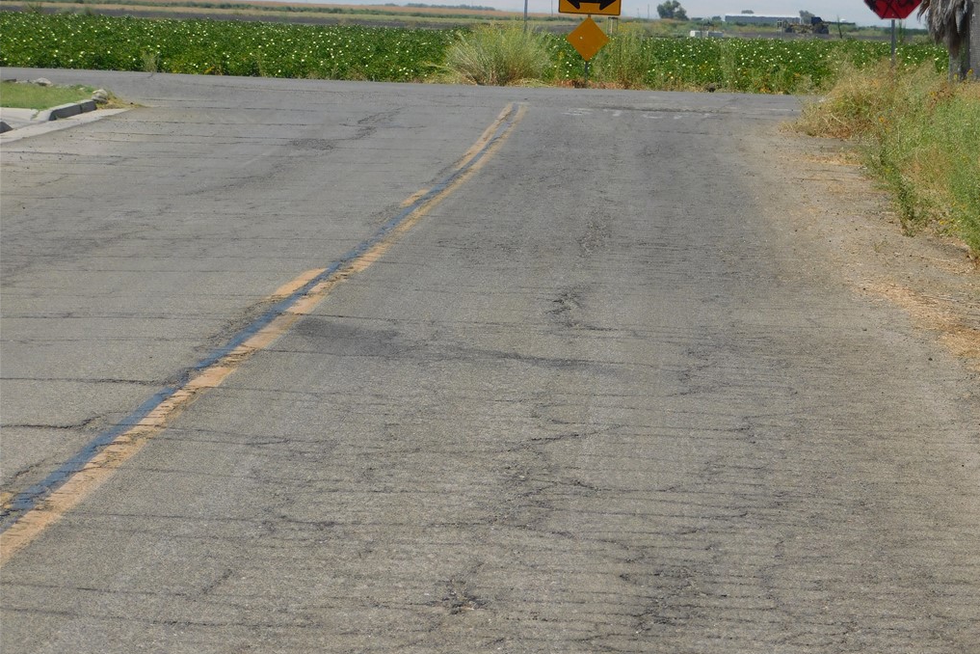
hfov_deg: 11.5
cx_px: 492
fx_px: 4845
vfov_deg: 7.7
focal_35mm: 178
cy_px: 323
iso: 125
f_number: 5.3
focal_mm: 30.1
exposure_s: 1/800
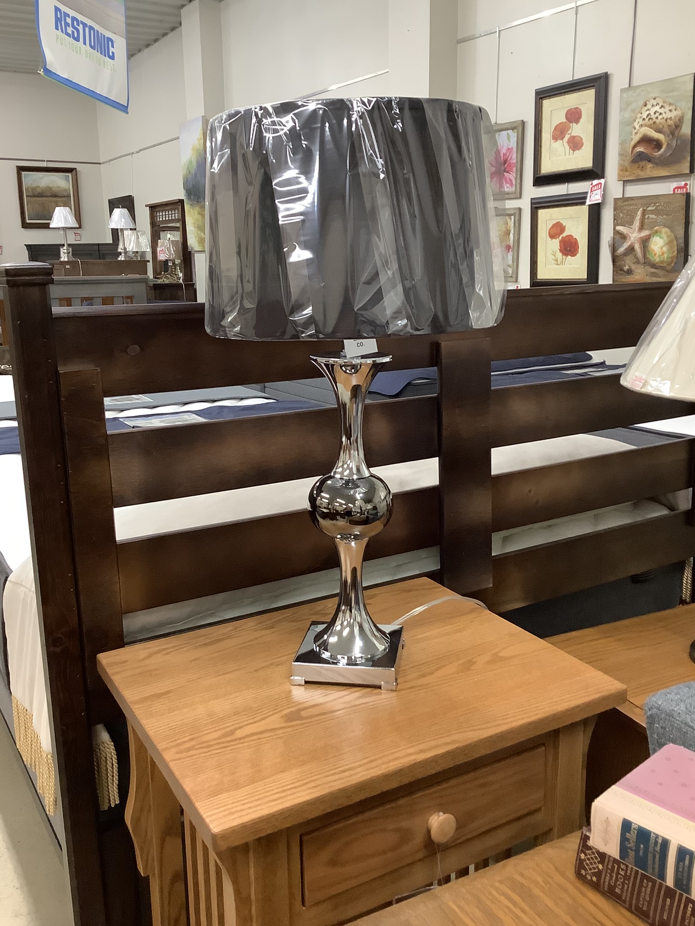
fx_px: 857
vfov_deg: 56.8
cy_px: 450
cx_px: 351
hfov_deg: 44.2
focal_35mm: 32
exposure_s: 1/40
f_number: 2.4
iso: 250
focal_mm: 3.3
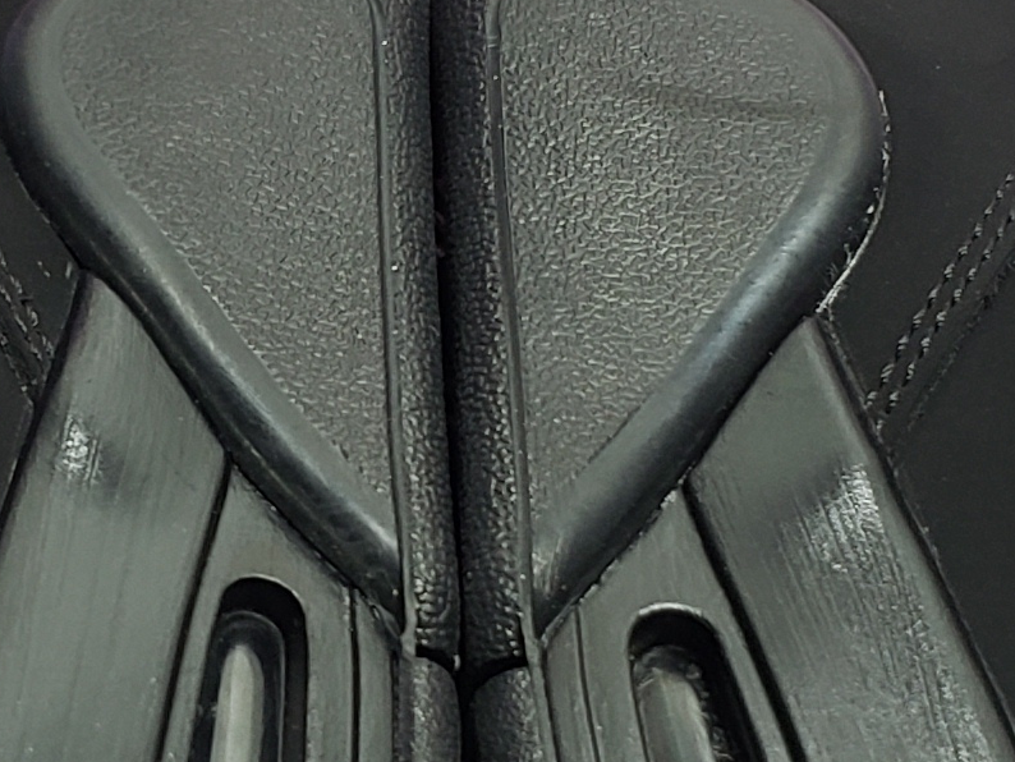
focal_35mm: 132
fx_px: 3872
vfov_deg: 11.2
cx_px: 247
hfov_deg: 14.9
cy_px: 635
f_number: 1.5
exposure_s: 1/50
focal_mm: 4.3
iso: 64
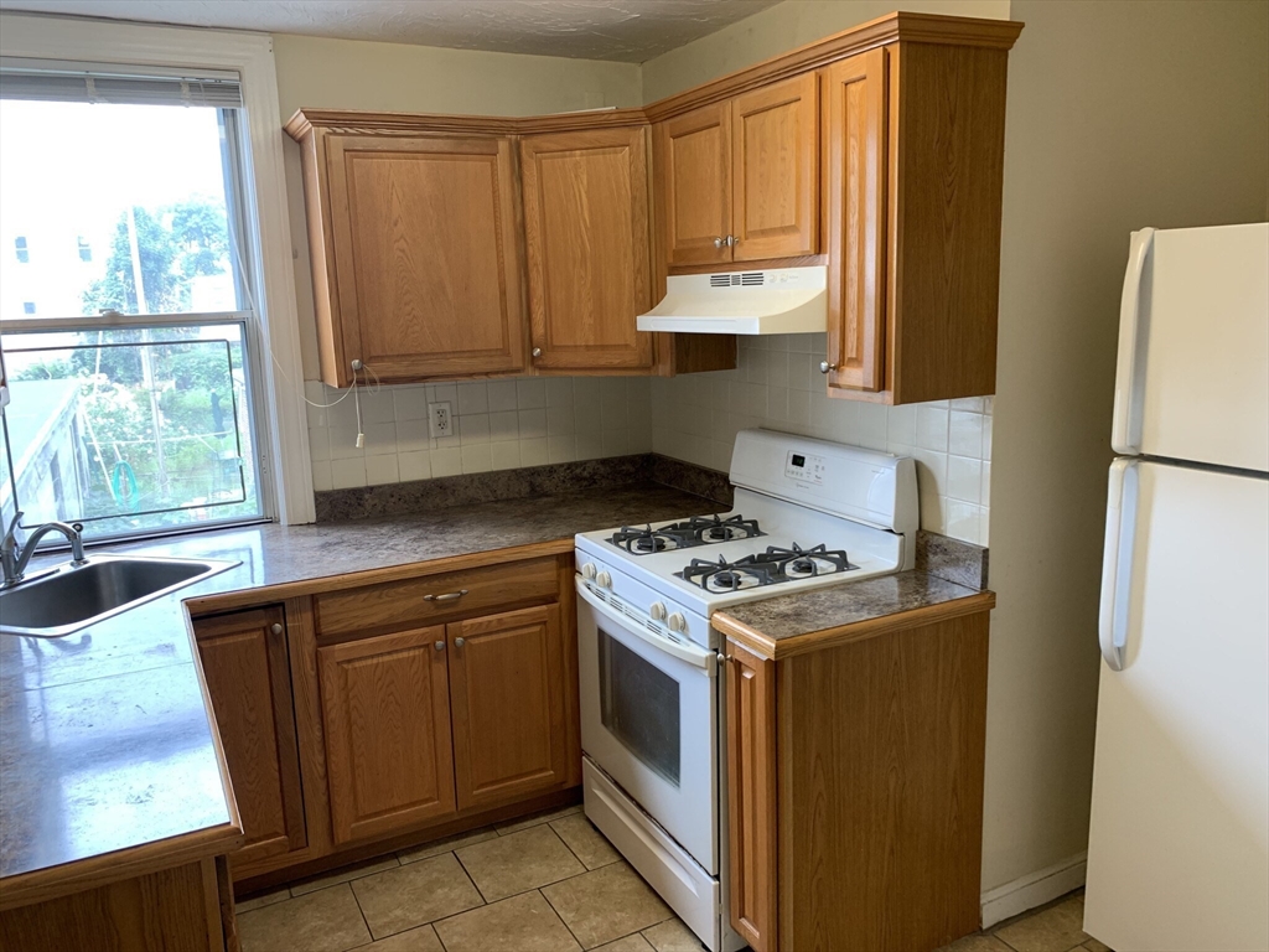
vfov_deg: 53.1
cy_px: 476
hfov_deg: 67.3
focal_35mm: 26
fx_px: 953
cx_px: 634
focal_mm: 4.25
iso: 80
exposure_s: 1/120
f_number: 1.8
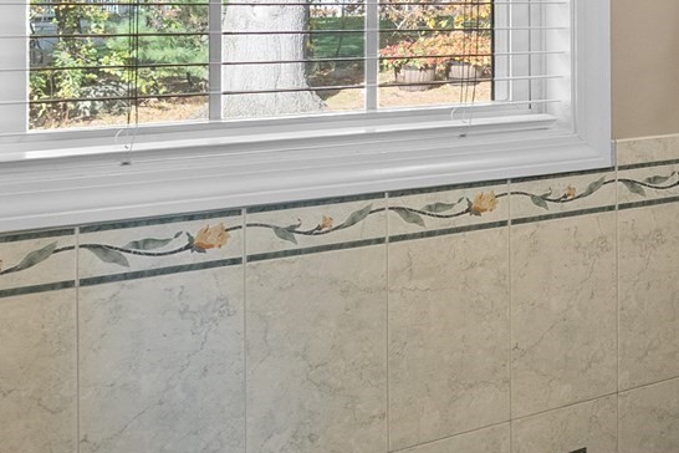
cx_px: 917
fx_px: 1132
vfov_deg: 21.8
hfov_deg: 27.2
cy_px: 4
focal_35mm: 60
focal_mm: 16
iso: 320
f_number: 8
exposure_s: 1/2
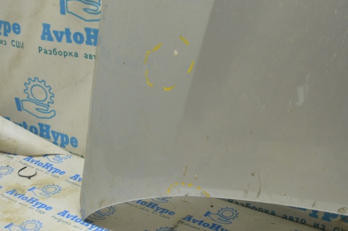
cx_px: 174
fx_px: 492
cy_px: 116
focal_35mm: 51
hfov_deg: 38.9
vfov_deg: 26.4
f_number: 5.6
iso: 400
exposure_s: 1/20
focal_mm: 34
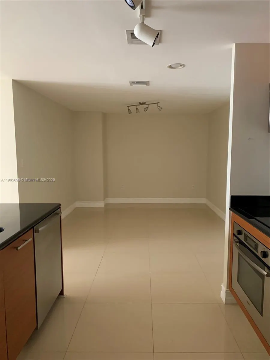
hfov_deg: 53.1
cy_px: 180
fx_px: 270
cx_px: 135
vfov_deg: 67.3
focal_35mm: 26
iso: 400
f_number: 1.8
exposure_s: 1/40
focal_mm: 4.25
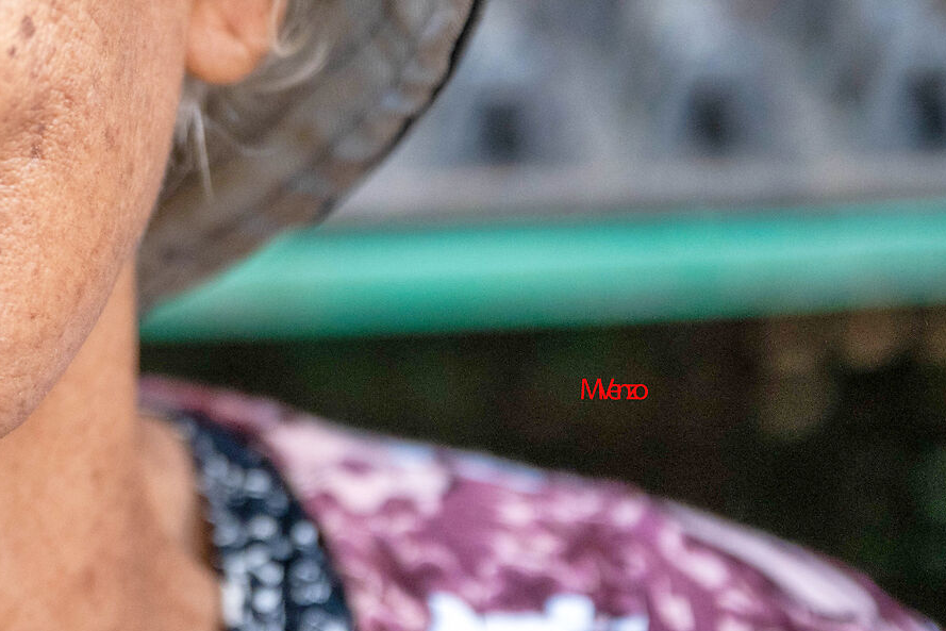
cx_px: -71
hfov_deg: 10.8
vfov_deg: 7.2
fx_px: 4967
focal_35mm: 189
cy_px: -85
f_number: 2.8
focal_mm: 70
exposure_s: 1/500
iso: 800
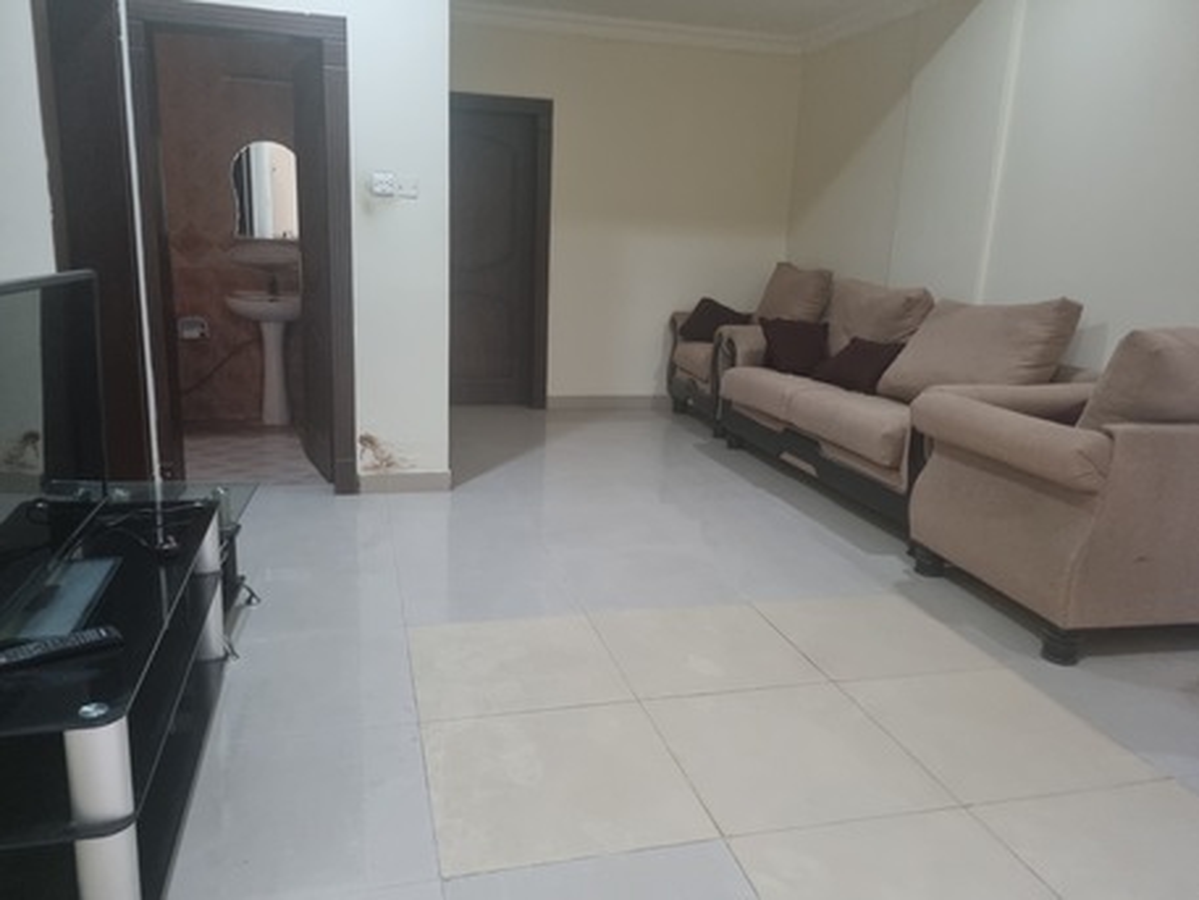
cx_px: 600
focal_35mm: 26
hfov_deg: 67.3
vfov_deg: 53.1
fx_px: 901
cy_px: 450
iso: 640
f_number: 1.8
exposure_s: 1/33
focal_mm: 5.4
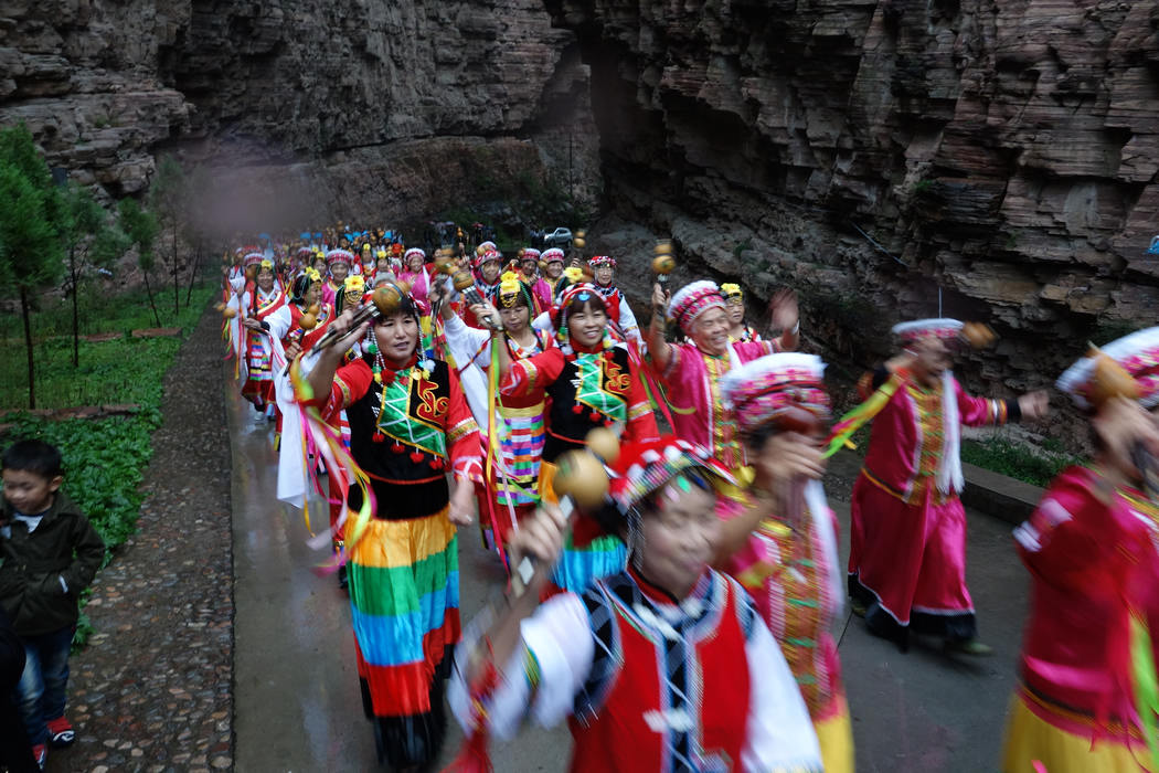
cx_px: 580
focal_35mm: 28
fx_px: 901
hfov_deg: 65.5
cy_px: 386
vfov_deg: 46.4
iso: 500
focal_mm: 10.4
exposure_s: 1/30
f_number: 7.1
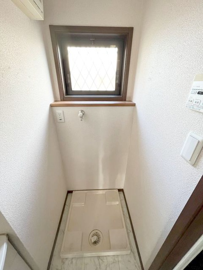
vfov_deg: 106.2
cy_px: 135
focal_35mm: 13
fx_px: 102
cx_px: 102
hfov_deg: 89.9
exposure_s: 1/60
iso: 400
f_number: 1.8
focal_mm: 1.57
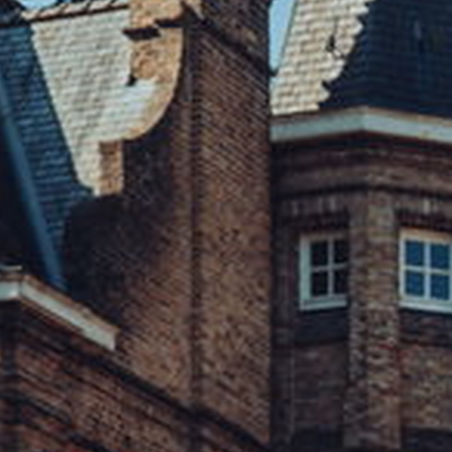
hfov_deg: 7.0
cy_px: 1071
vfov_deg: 7.0
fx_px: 3472
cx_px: 1111
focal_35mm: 235
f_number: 7.1
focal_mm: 35
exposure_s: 1/125
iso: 100
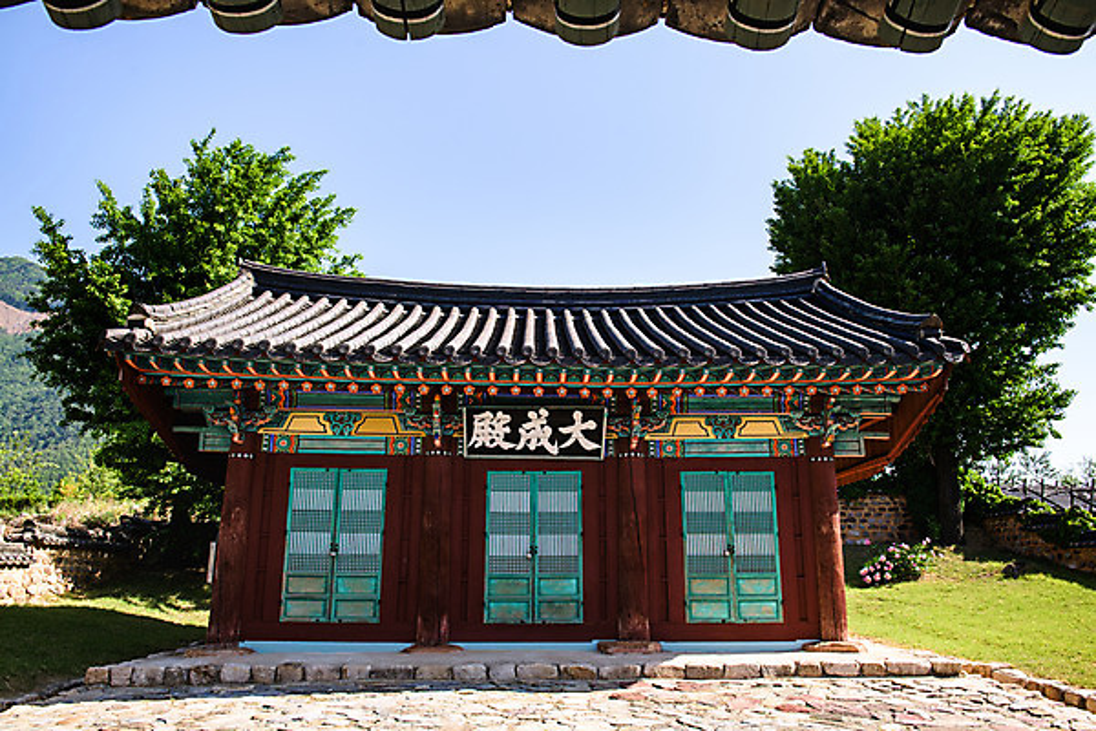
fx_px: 883
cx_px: 548
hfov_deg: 63.7
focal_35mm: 29
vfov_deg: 45.0
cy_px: 366
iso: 200
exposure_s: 1/400
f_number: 8
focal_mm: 29
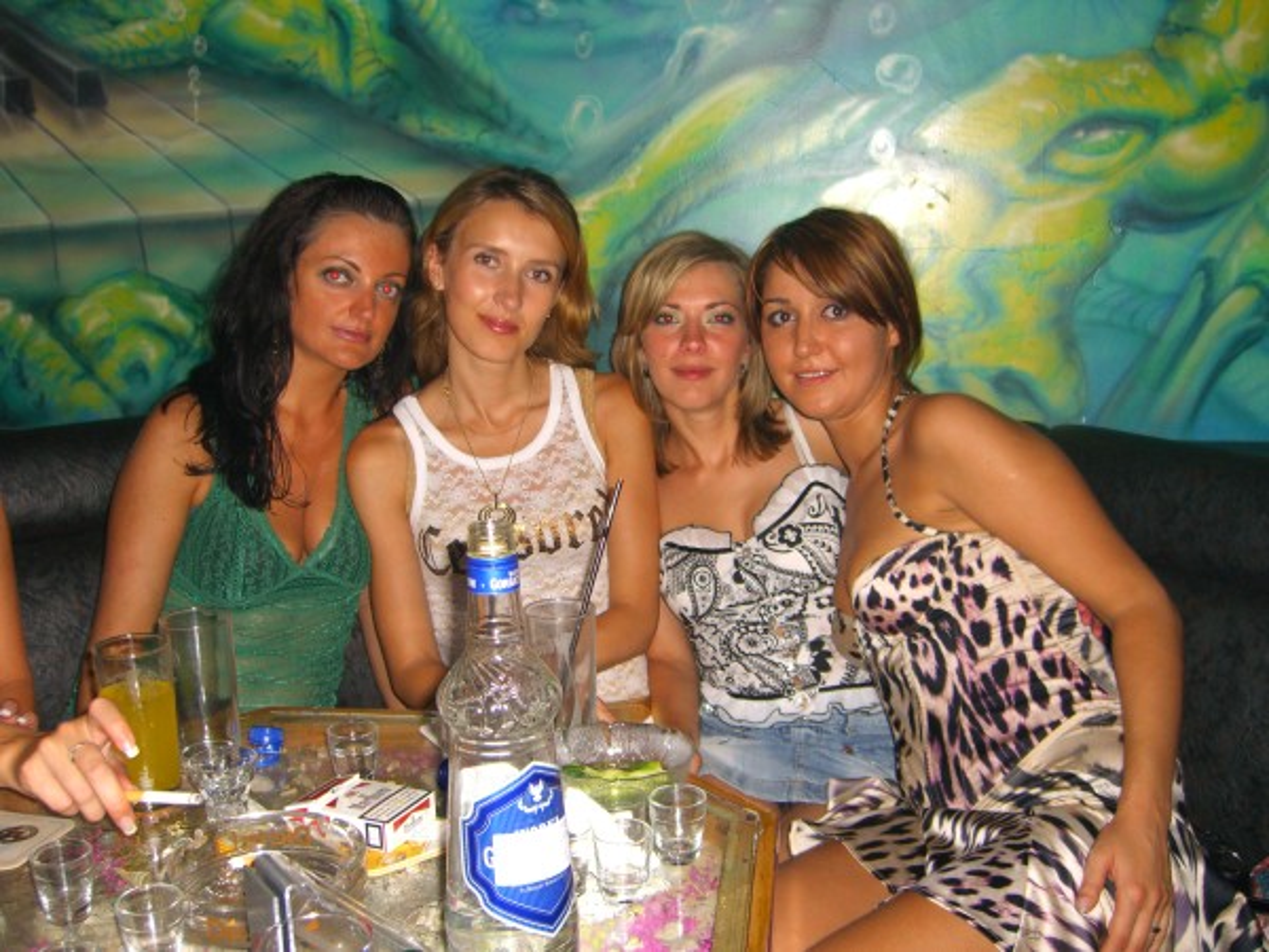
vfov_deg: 37.7
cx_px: 634
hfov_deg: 49.0
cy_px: 476
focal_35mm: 38
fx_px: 1393
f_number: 2.8
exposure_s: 1/60
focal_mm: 7.9
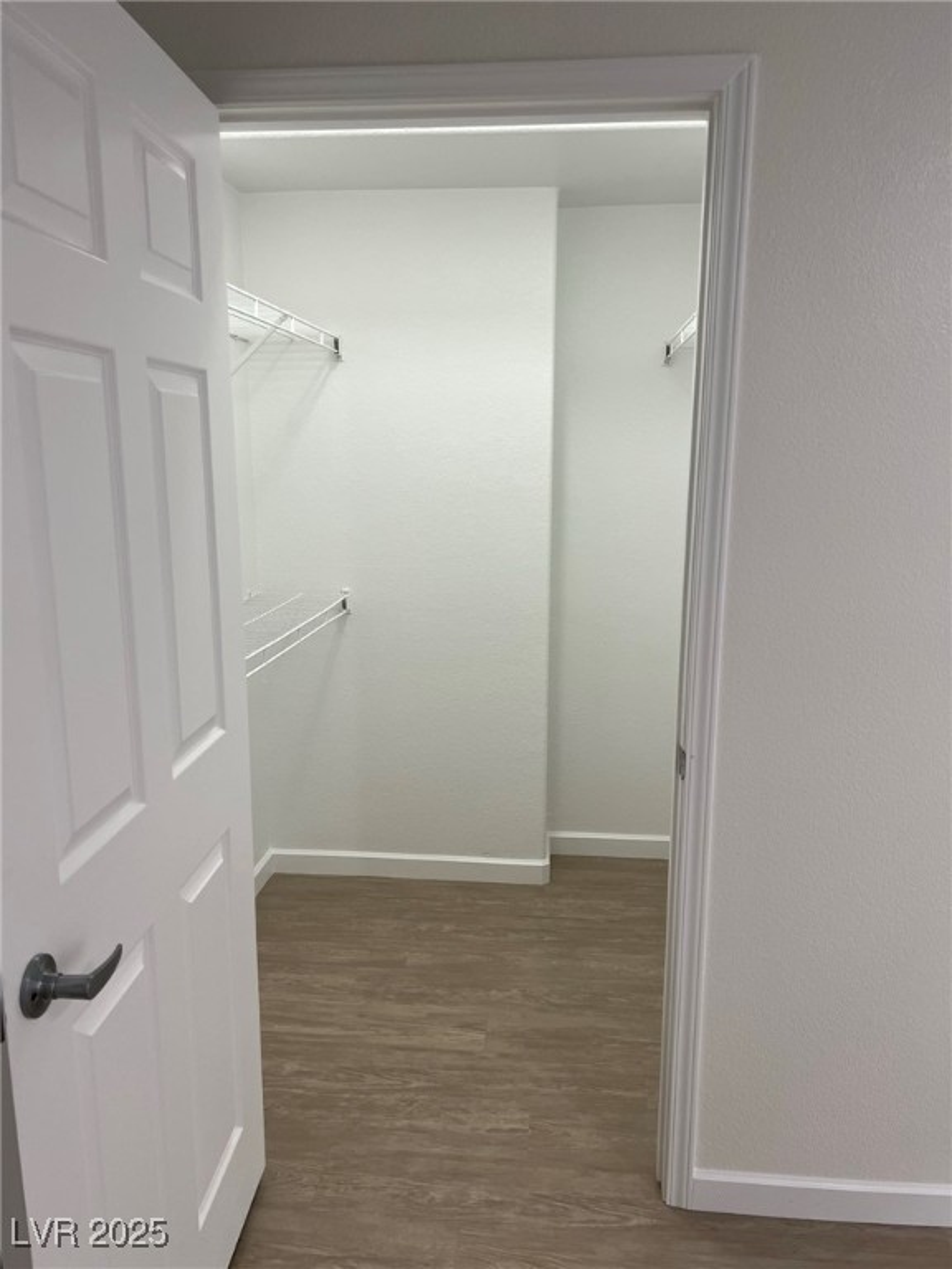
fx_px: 953
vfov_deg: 67.3
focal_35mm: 26
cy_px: 634
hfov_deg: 53.1
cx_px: 476
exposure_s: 1/120
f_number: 1.5
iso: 125
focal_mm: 5.7
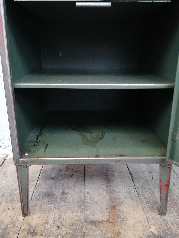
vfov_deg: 58.4
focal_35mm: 31
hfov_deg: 45.4
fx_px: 214
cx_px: 90
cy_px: 119
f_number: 2.2
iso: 500
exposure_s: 1/20
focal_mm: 3.81
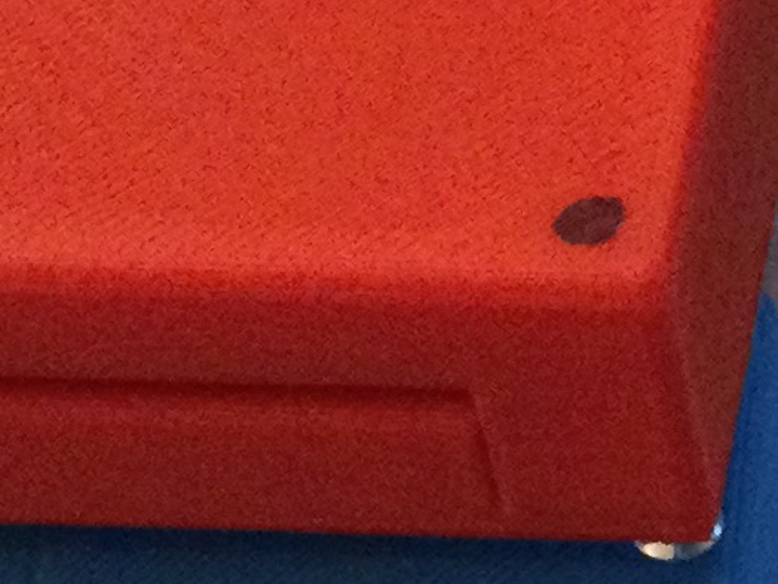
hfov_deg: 9.8
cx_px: 1367
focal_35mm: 193
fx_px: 4338
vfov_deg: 7.6
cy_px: 823
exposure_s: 1/17
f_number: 2.4
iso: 200
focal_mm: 3.3
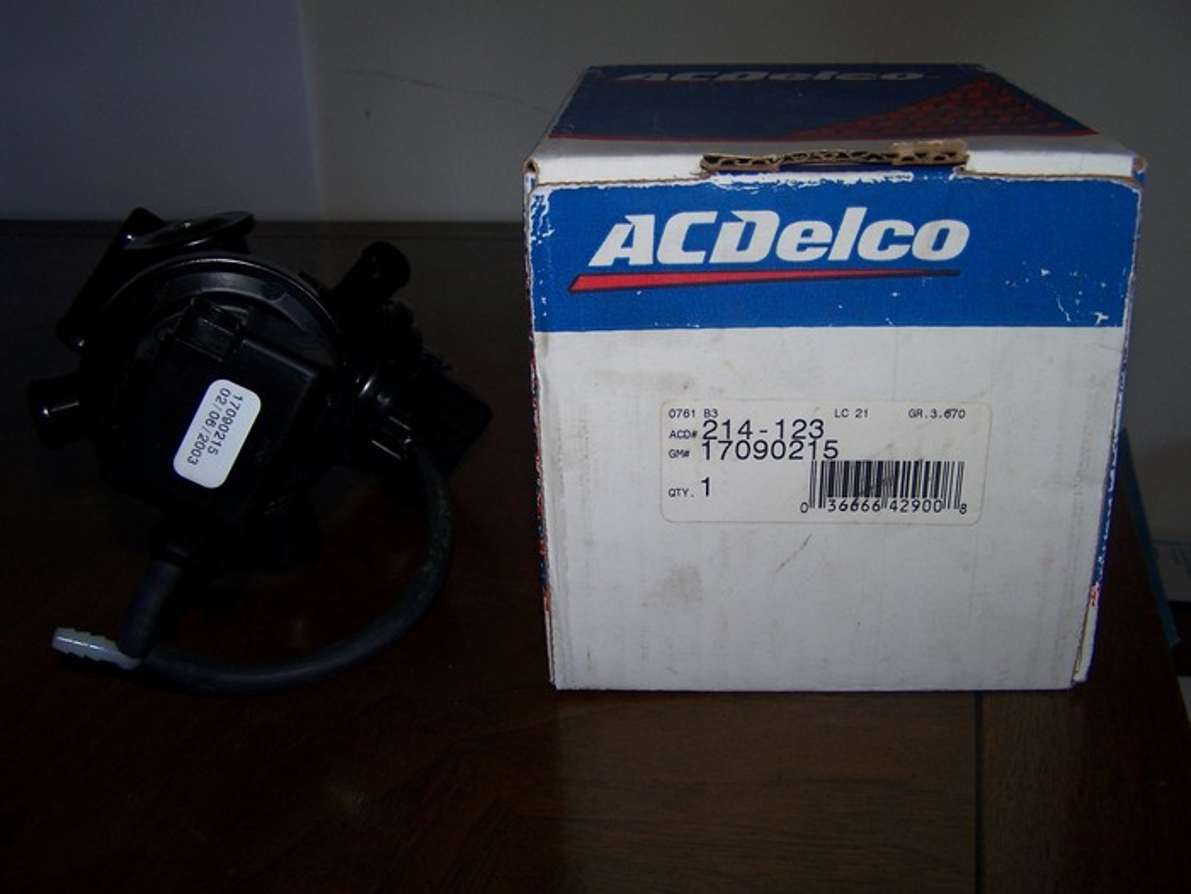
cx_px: 596
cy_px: 447
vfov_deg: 37.7
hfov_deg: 49.0
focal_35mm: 38
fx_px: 1307
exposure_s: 1/60
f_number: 2.8
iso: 80
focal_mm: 6.3
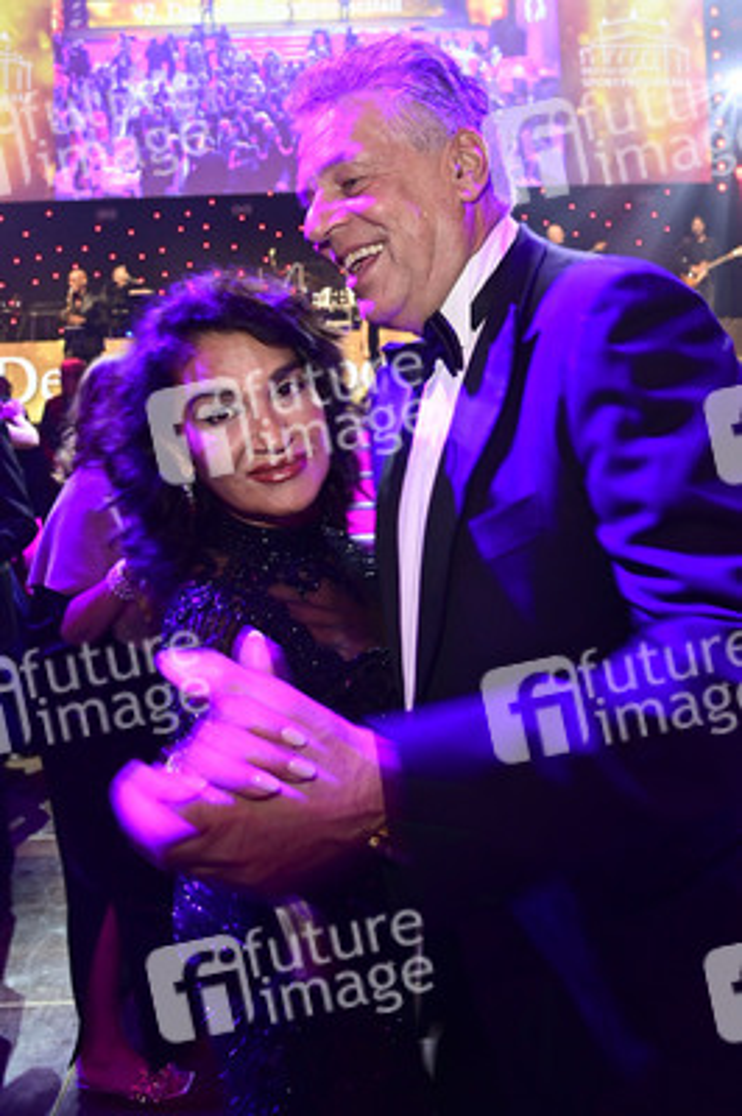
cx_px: 371
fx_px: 743
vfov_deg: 73.8
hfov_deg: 53.1
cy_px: 558
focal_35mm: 24
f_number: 5.6
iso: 2500
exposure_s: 1/50
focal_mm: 24
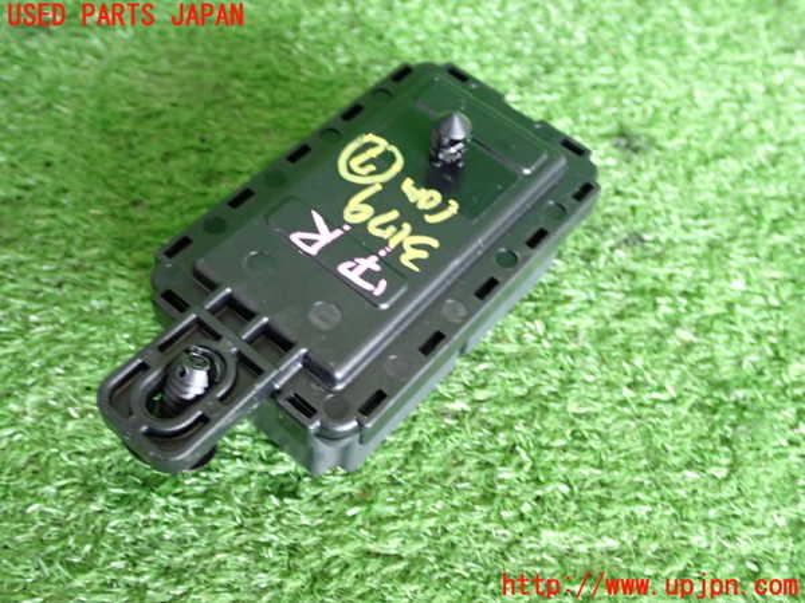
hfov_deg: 45.8
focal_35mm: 41
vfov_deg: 35.1
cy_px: 302
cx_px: 402
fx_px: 953
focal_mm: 7.31
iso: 800
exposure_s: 1/40
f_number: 2.8
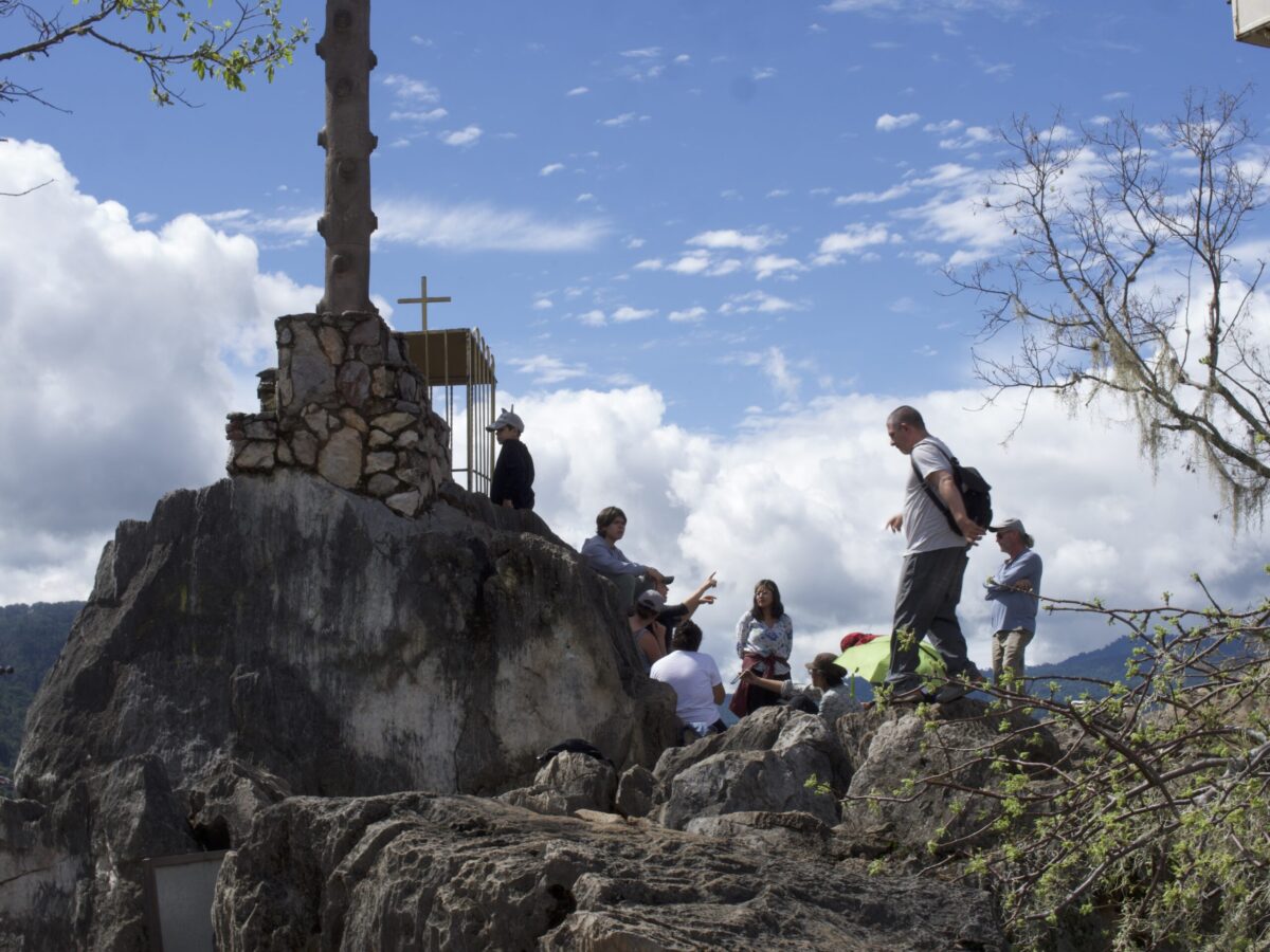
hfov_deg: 32.2
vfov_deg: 24.4
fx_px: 2201
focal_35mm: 60
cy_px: 476
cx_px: 635
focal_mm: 30
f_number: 14
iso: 100
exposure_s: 1/100
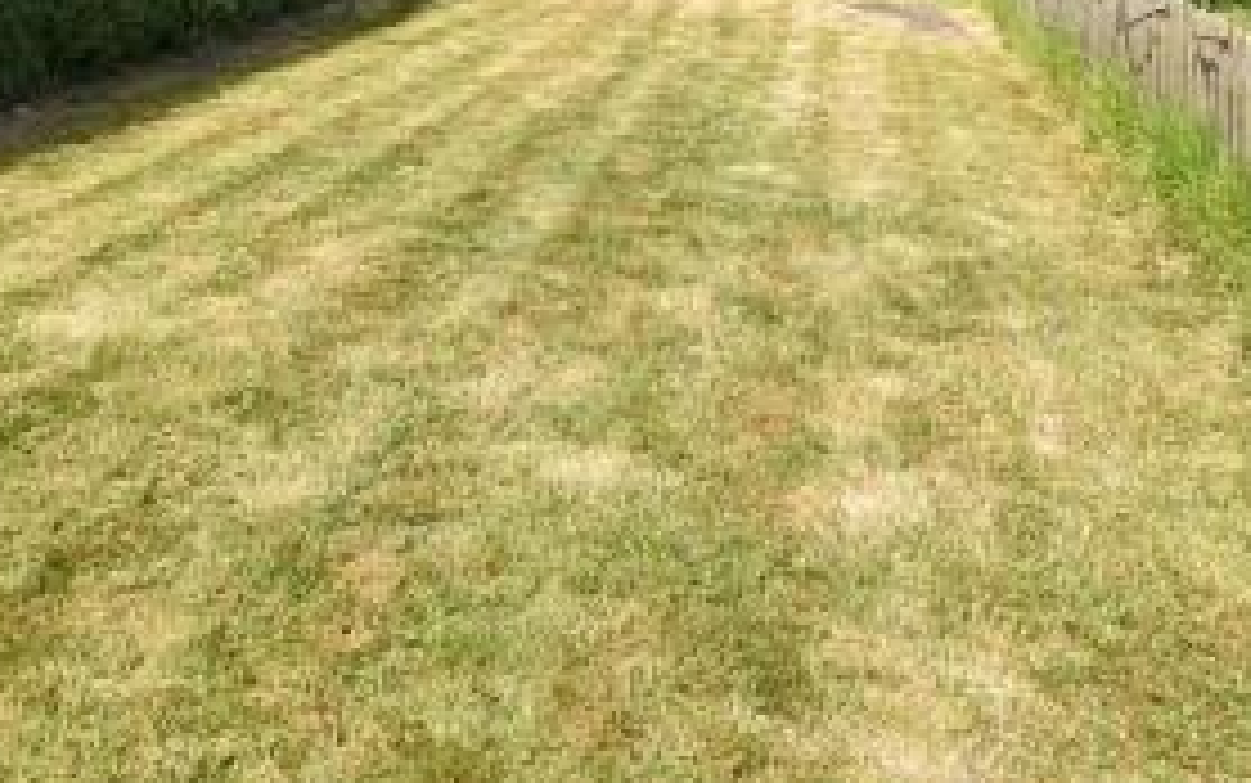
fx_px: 1228
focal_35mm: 36
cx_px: 466
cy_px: -182
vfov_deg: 29.7
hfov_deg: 53.4
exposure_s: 1/250
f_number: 8
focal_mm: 10
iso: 100
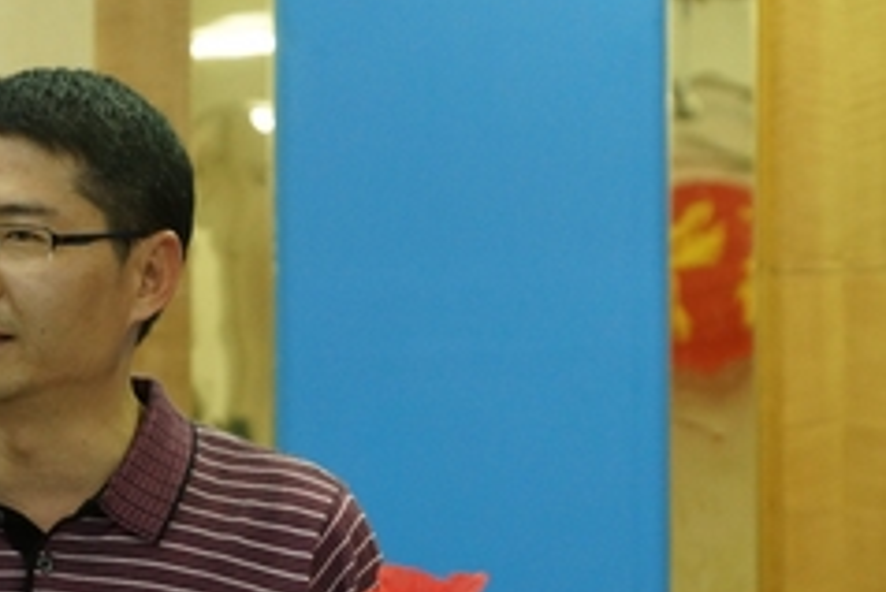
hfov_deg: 10.8
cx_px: 171
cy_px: 640
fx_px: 4654
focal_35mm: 189
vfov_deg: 7.2
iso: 800
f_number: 3.5
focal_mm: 50
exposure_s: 1/40
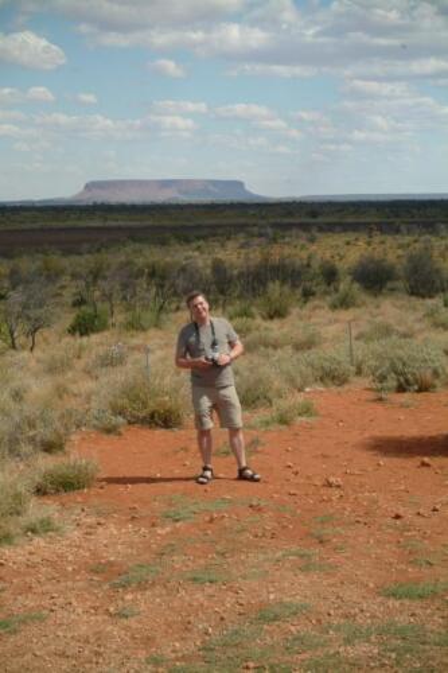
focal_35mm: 75
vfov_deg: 27.0
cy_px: 336
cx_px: 224
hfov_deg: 18.2
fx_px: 1401
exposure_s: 1/125
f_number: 5.6
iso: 100
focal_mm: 50
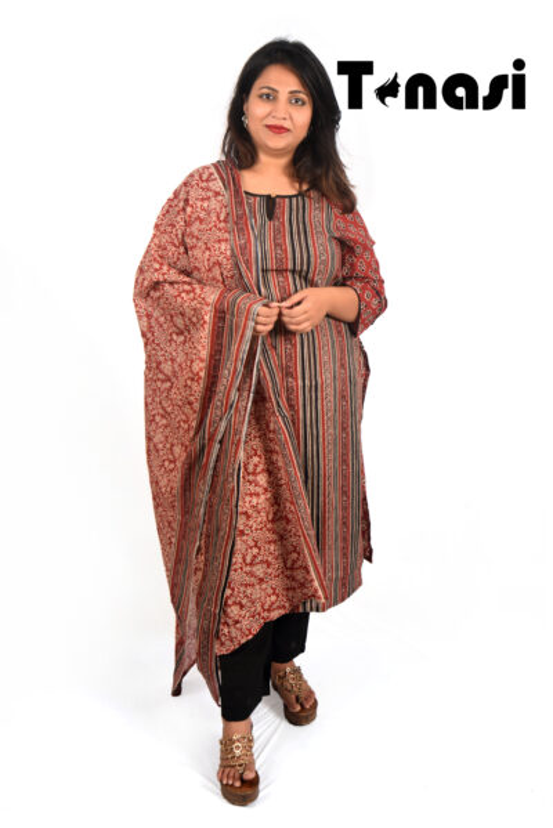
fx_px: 875
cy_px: 414
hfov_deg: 35.1
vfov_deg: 50.7
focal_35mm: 38
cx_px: 276
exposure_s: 1/125
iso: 250
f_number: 9
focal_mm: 38
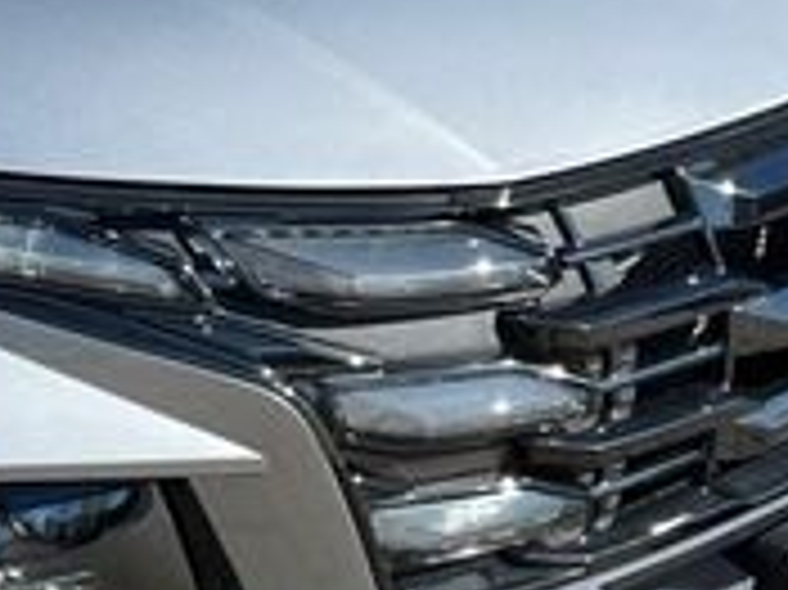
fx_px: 3458
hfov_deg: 12.2
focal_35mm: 152
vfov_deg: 9.7
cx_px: -495
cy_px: 72
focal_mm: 5.1
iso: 50
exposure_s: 1/2179
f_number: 1.6
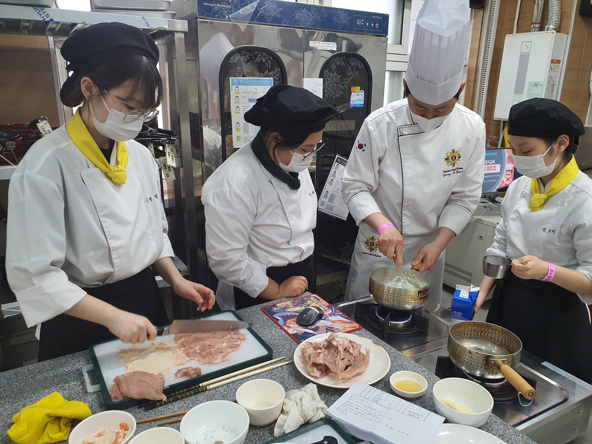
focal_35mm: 26
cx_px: 296
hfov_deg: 67.3
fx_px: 445
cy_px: 222
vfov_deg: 53.1
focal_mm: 4.3
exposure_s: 1/120
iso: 320
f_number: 2.4
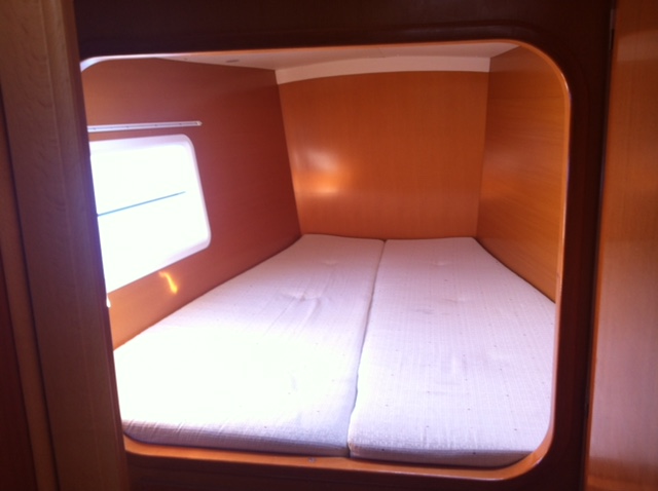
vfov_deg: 40.6
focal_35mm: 35
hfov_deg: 52.7
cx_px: 329
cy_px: 246
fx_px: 664
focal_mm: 3.85
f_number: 2.8
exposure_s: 1/20
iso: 80
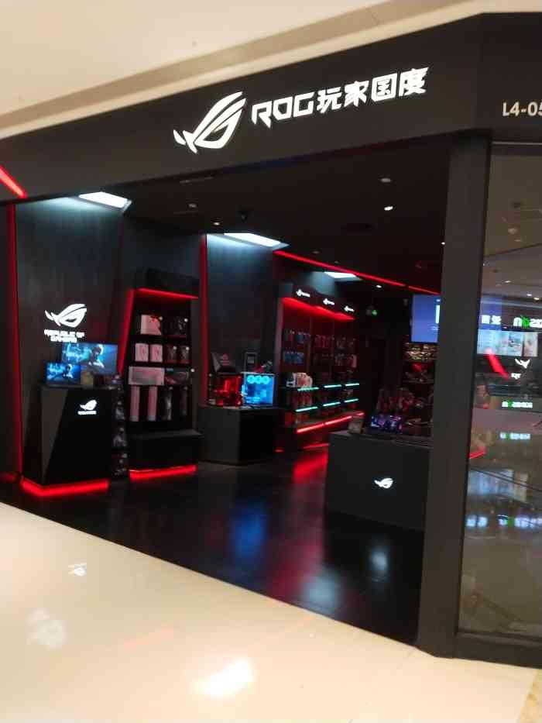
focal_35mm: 23
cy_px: 362
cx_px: 271
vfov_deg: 73.9
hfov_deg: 58.9
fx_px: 480
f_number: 1.7
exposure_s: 1/33
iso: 500
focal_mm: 3.99
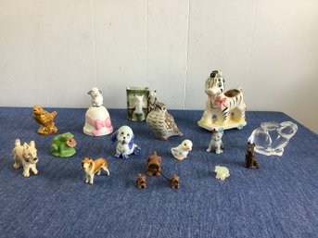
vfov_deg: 45.4
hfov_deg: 58.4
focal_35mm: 31
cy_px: 119
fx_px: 285
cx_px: 159
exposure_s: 1/60
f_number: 2.4
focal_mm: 3.3
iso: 80
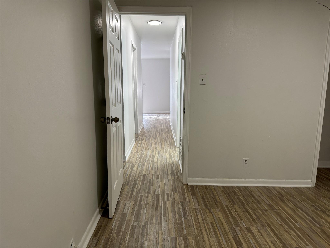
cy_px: 124
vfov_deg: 56.8
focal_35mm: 24
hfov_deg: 71.6
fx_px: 229
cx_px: 165
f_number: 1.78
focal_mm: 6.86
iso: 160
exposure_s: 1/120
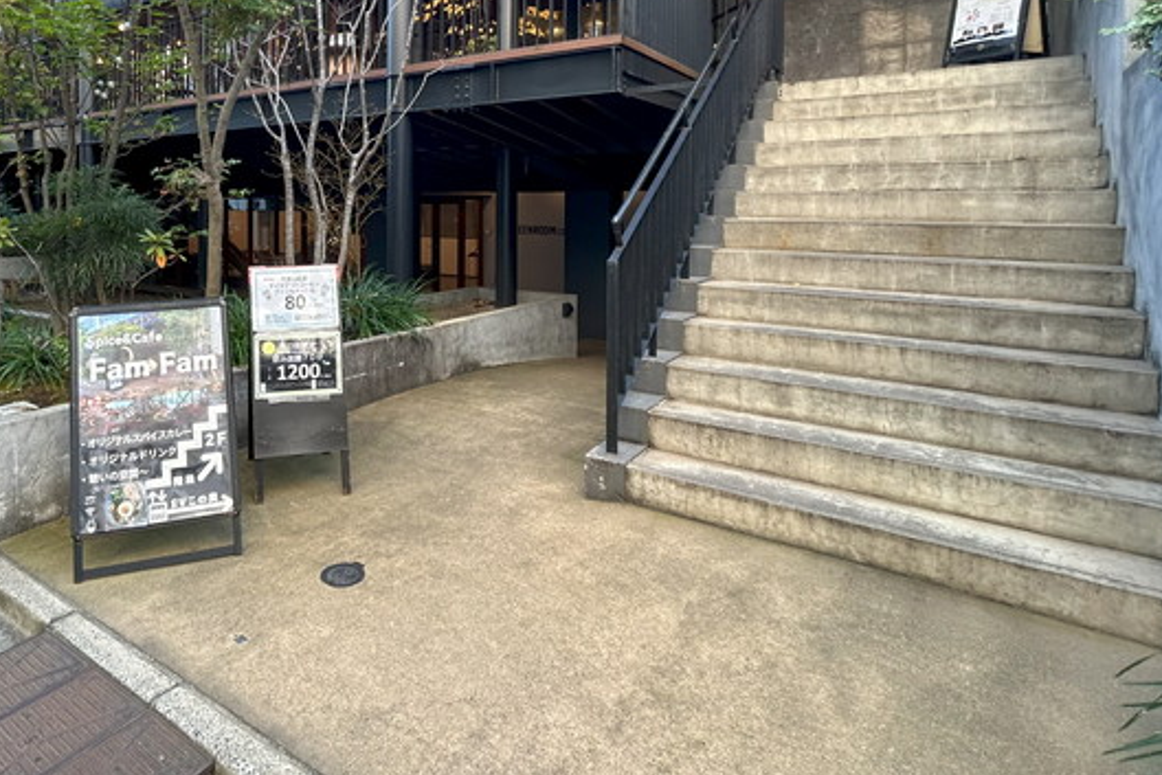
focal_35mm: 22
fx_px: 710
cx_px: 378
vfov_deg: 55.3
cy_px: 222
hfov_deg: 75.8
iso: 125
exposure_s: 1/99
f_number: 2.4
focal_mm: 1.54
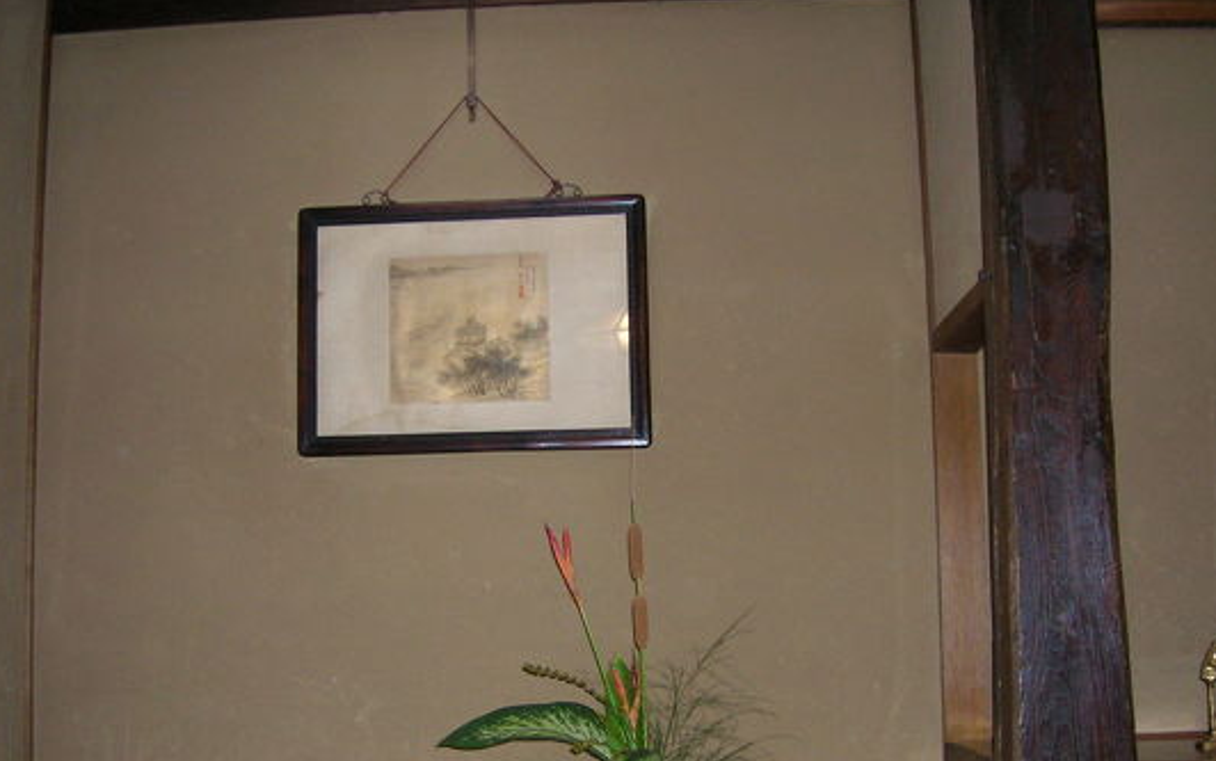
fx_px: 1459
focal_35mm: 44
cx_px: 603
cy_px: 458
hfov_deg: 45.3
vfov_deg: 29.2
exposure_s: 1/60.1
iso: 133
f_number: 2.9
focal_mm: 5.7
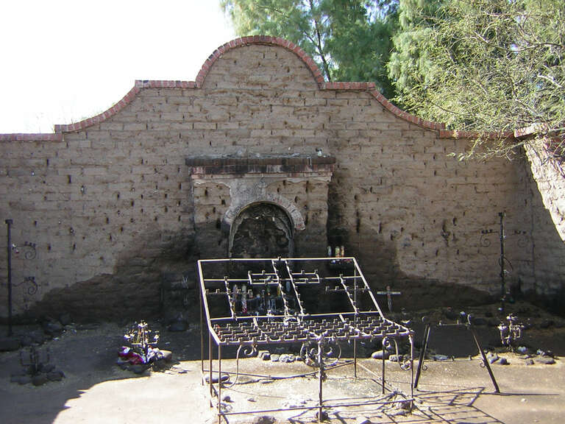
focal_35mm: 36
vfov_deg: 39.7
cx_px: 282
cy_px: 212
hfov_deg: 51.4
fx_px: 588
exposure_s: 1/230
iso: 50
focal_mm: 4.7
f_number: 2.6
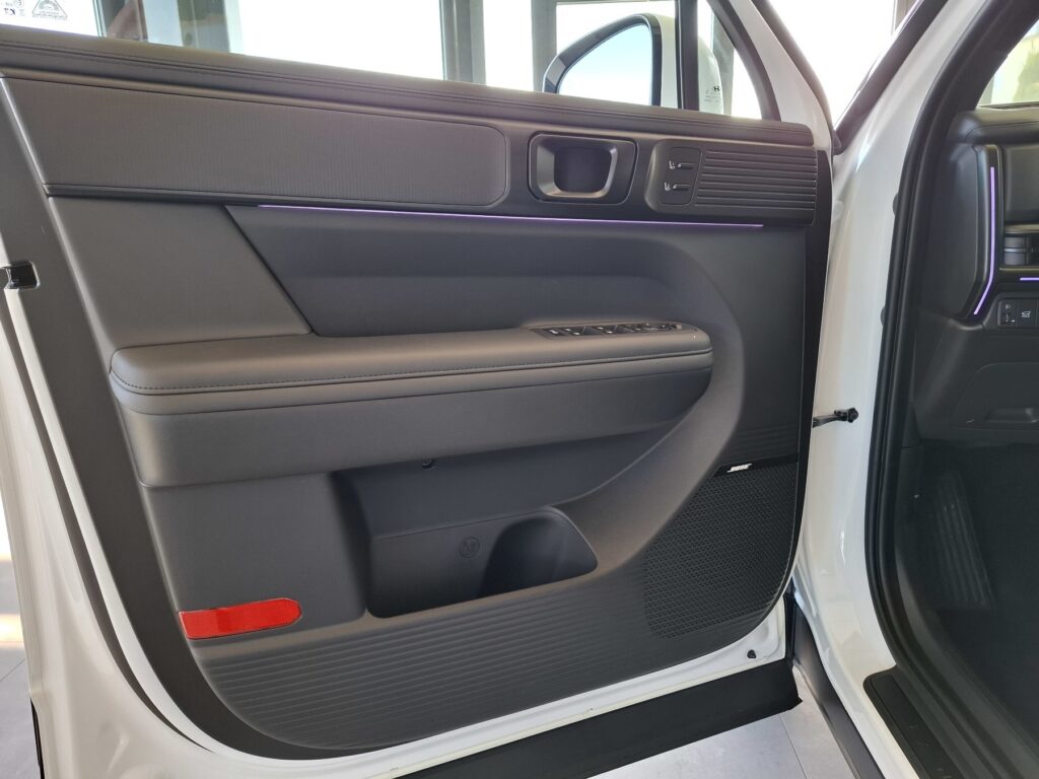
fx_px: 690
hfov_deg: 73.9
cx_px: 520
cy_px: 390
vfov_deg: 58.9
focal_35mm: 23
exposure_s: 1/50
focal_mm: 5.54
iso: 160
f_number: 1.8
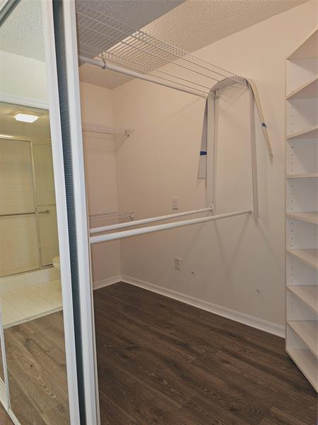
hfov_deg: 58.9
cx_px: 159
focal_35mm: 23
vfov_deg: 73.9
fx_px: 282
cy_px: 212
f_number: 1.7
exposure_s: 1/40
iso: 100
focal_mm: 6.3
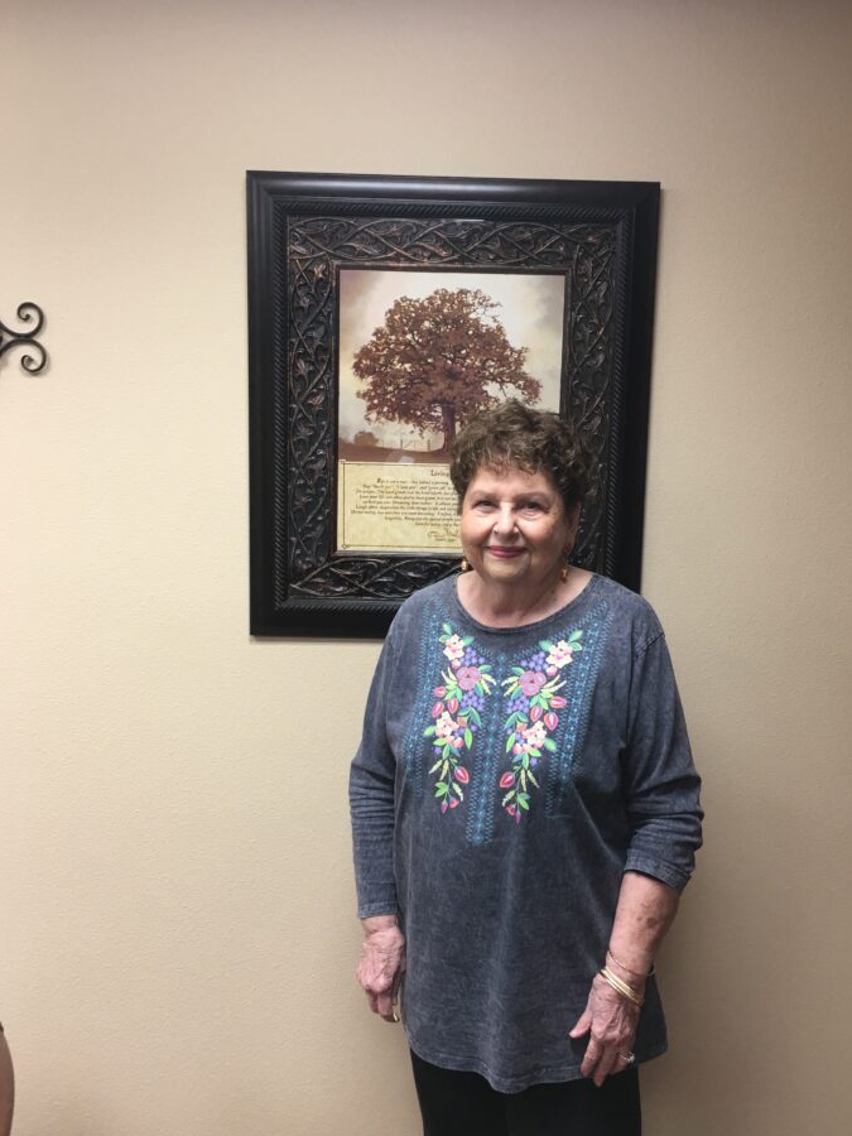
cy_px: 576
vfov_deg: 55.4
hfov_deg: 42.9
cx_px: 463
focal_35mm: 33
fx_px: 1083
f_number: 2.2
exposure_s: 1/15
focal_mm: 4.15
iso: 32
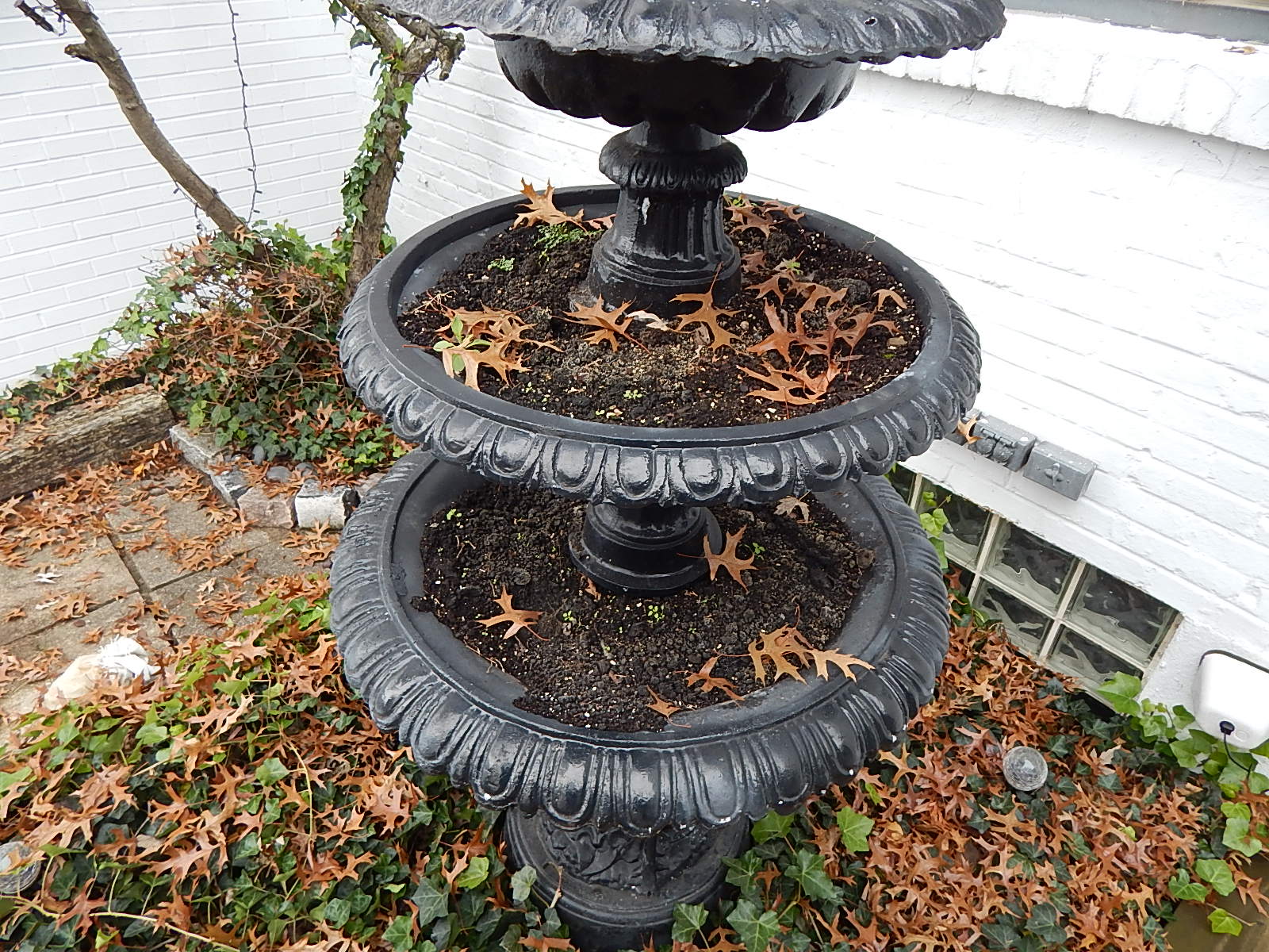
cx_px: 634
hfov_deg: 76.4
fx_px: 807
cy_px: 476
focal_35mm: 22
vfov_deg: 61.1
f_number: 3
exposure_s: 1/60
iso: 125
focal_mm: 4
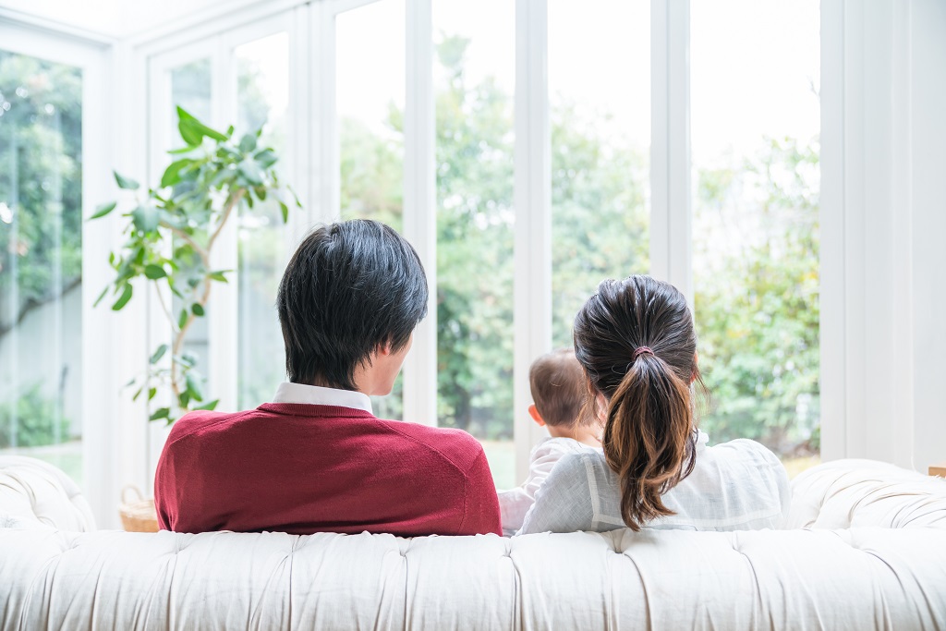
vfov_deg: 36.9
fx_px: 946
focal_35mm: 36
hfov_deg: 53.1
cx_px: 473
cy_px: 316
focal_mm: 36
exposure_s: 1/160
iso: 640
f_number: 2.8
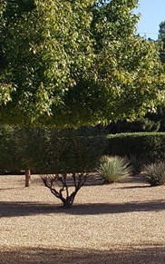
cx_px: 268
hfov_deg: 12.6
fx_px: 698
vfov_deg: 21.4
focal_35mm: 97
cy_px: 102
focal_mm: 4.3
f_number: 2.4
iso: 50
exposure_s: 1/845
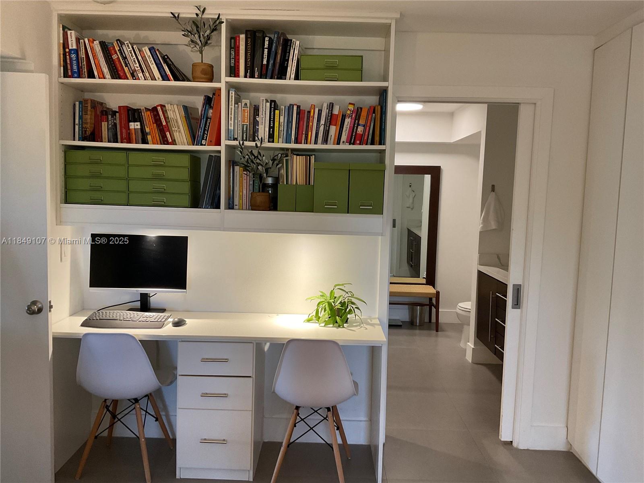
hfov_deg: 61.7
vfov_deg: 48.2
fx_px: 540
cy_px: 242
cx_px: 322
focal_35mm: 29
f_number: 1.8
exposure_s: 1/60
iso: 100
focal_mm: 3
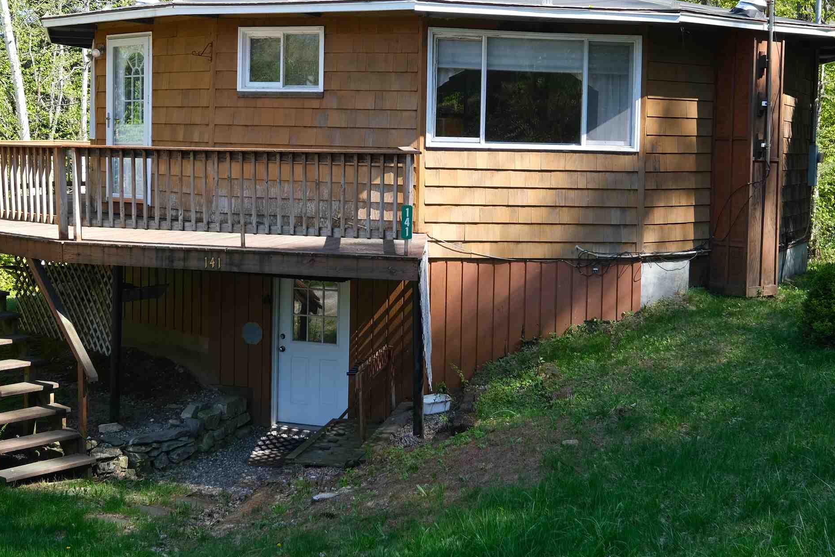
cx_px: 404
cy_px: 238
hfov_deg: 36.9
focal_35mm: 54
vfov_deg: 25.0
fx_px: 1253
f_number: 5.6
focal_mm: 21.9
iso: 160
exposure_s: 1/140
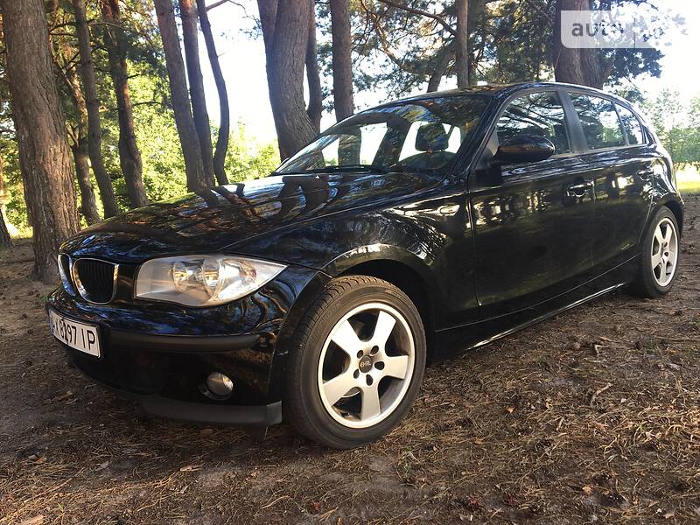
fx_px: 586
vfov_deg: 48.2
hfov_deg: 61.7
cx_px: 350
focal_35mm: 29
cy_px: 262
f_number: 2.2
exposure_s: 1/50
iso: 25
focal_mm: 4.2
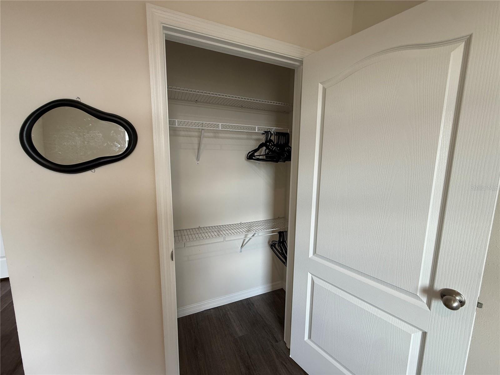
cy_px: 188
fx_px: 202
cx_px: 250
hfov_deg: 102.1
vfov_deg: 85.7
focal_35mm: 14
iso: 160
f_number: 2.2
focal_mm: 2.22
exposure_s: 1/120
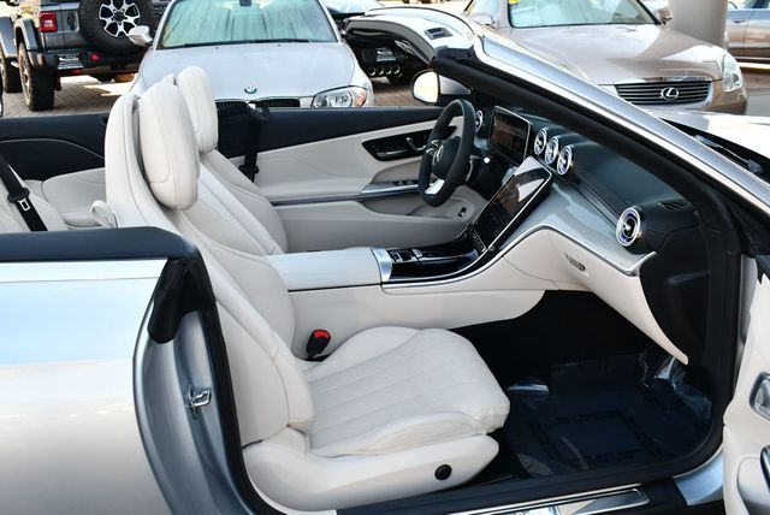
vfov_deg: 36.9
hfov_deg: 53.1
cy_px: 258
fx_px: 771
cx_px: 385
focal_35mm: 36
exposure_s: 1/250
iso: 400
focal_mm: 18
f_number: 4.5
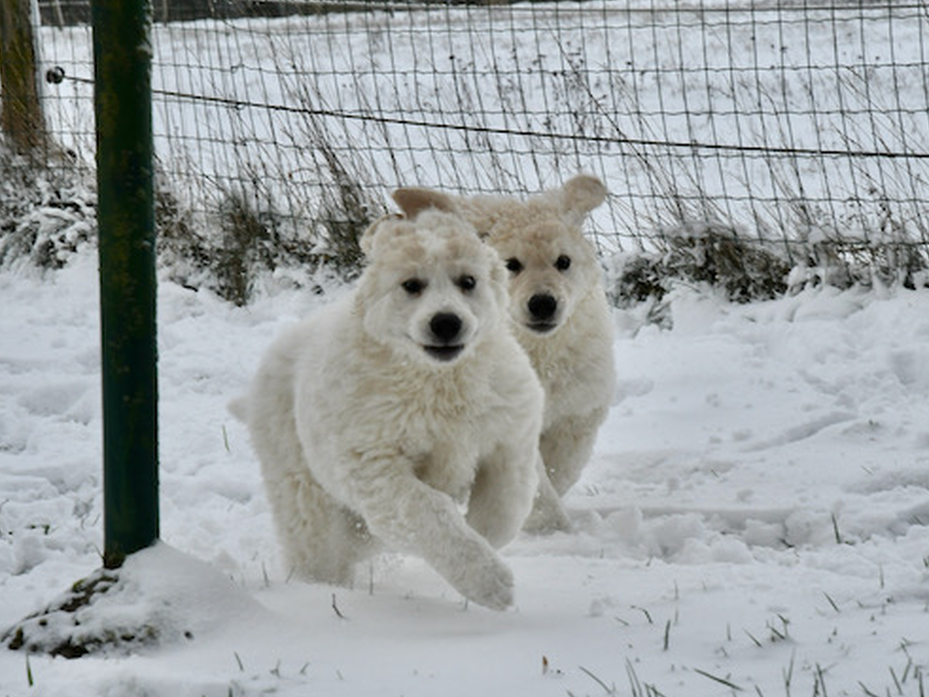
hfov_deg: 14.0
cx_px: 490
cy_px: 362
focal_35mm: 141
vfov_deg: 10.5
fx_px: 3783
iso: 1000
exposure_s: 1/320
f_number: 10
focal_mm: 80
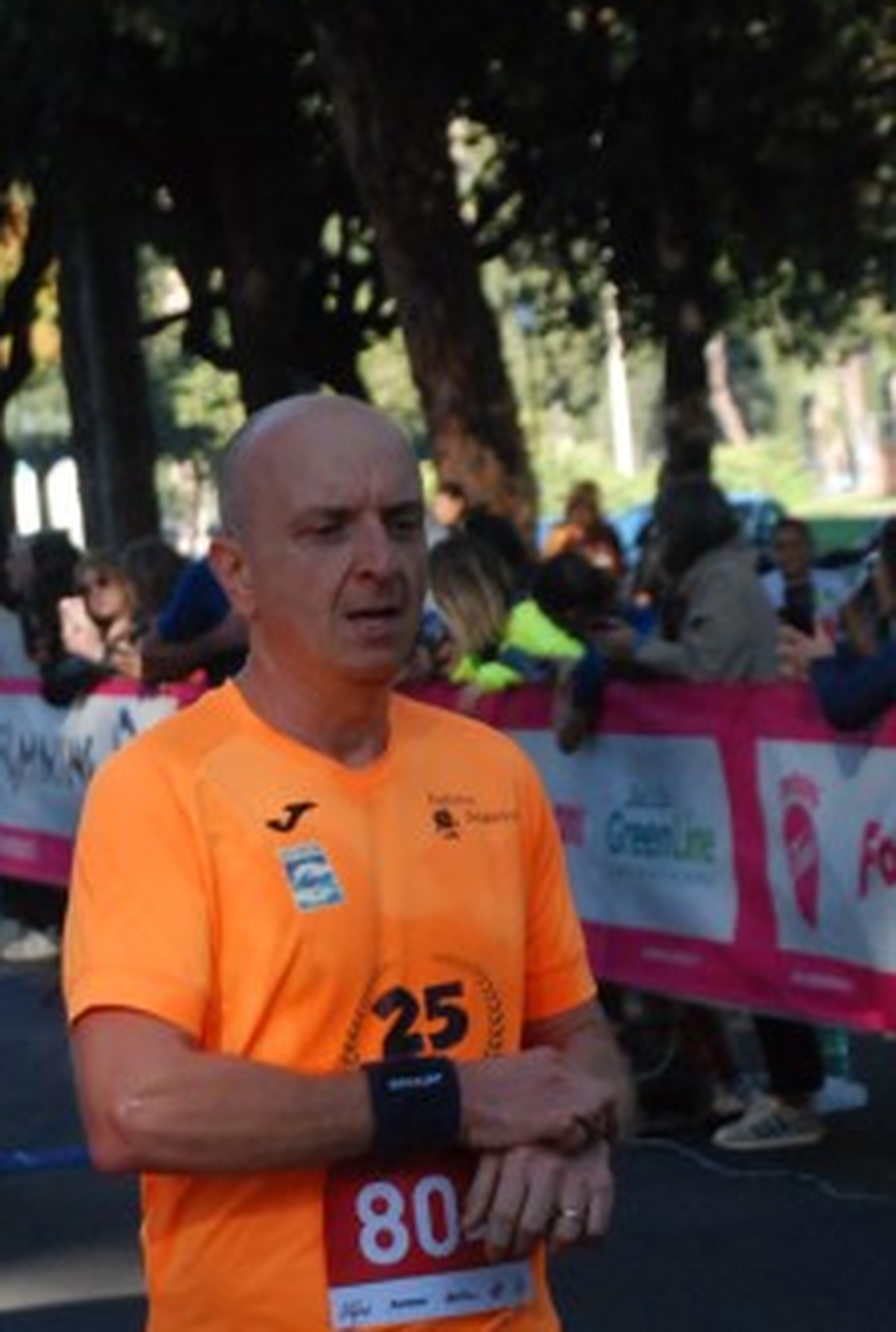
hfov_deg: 8.7
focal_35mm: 158
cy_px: 1025
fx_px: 5861
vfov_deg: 12.9
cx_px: 293
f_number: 5.3
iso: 1000
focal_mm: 58
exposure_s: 1/640
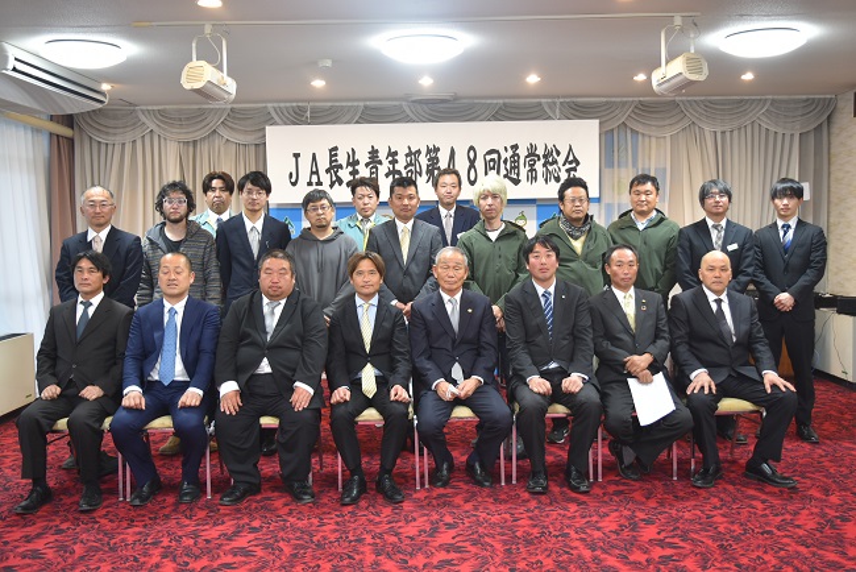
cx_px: 428
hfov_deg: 53.1
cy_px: 286
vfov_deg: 36.9
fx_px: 856
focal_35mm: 36
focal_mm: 24
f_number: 4
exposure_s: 1/30
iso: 500
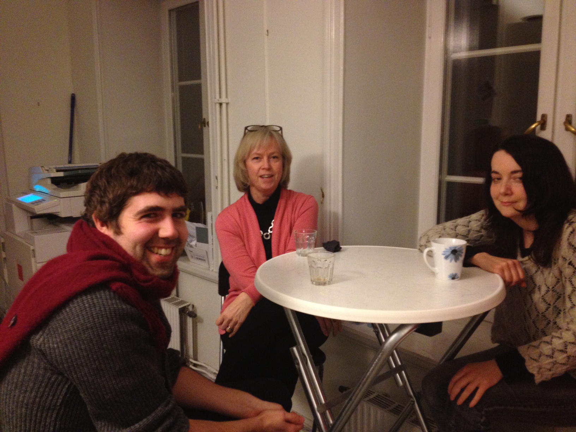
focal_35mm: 35
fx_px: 582
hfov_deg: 52.6
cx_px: 288
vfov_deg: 40.7
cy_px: 216
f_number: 2.4
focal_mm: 4.28
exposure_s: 1/20
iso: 200
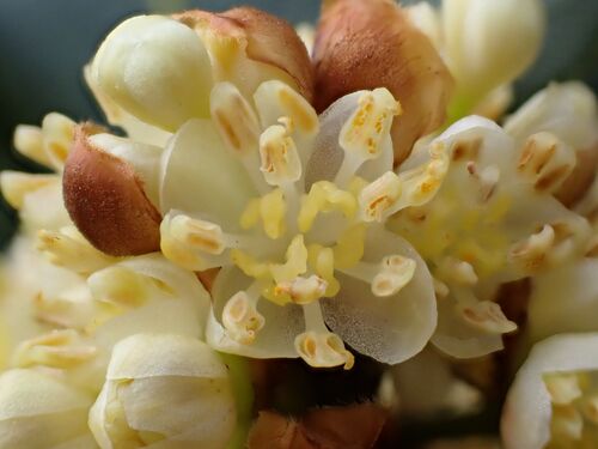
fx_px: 1227
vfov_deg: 20.7
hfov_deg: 27.4
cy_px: 224
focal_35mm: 71
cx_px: 299
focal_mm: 12.73
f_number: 5.6
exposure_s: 1/250
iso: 320
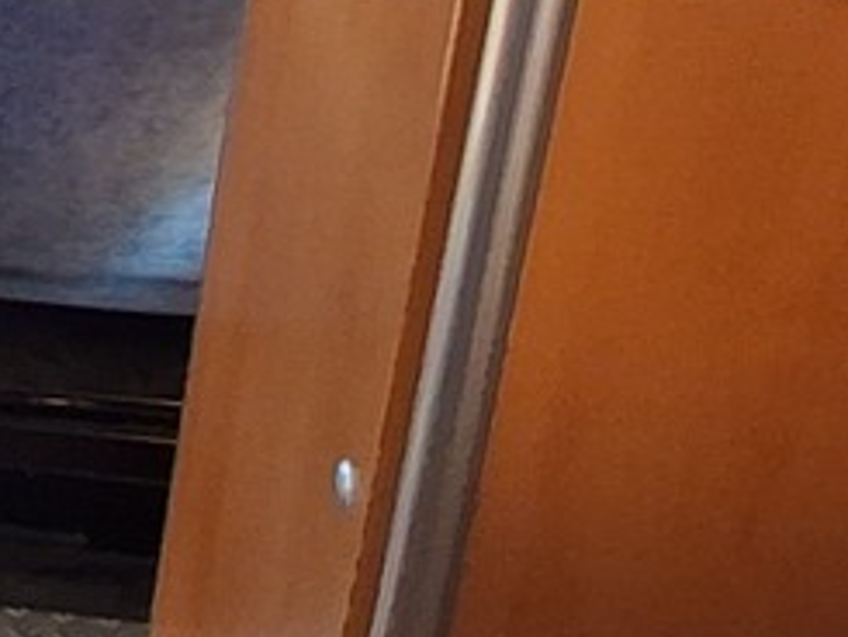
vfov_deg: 14.9
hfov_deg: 18.0
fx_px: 2304
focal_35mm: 94
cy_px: -228
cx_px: -516
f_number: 2.2
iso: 64
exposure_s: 1/100
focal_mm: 1.64
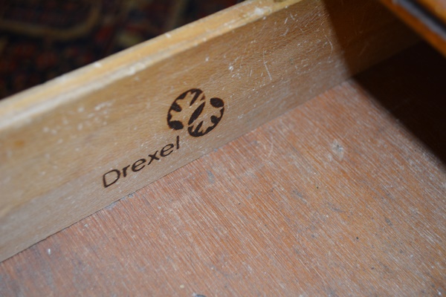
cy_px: 148
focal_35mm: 48
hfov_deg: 41.1
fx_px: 595
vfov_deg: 28.1
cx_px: 223
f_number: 4.8
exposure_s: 1/60
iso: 280
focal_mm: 32
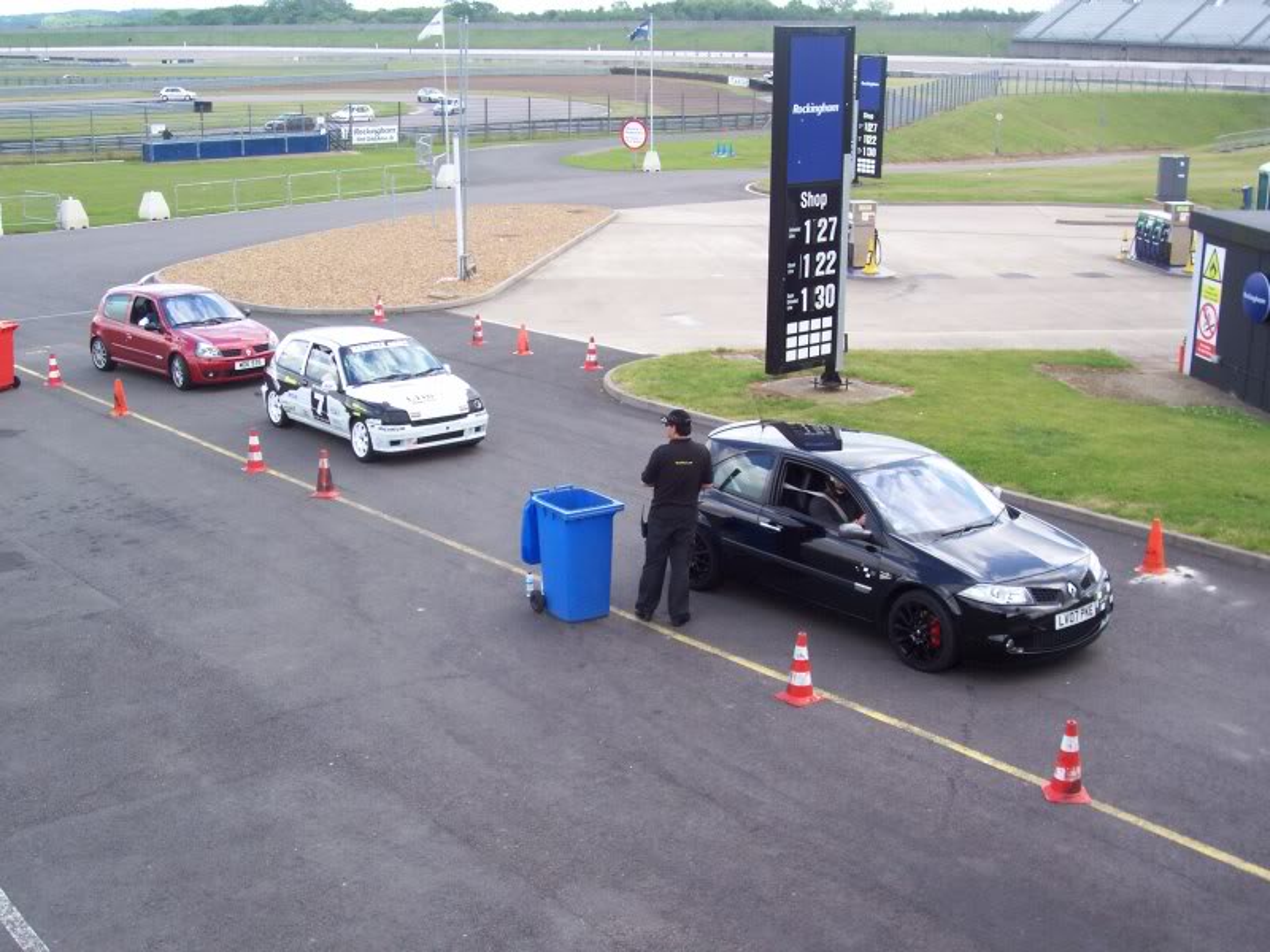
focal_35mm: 42
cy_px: 476
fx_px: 1541
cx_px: 635
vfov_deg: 34.3
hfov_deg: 44.8
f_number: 2.9
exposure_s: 1/321
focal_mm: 7
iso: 80
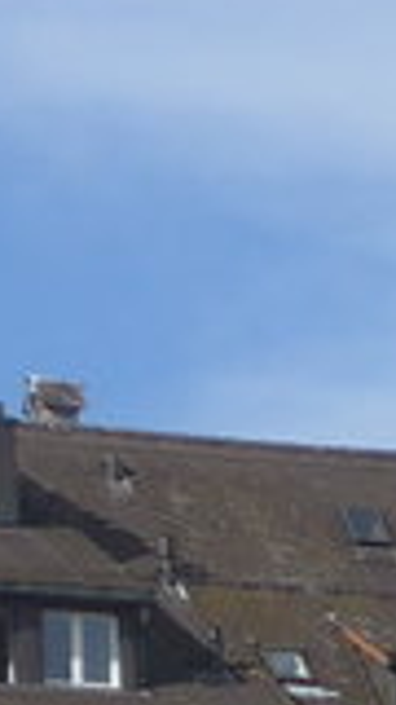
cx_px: 1386
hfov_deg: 2.8
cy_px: 1710
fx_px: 7934
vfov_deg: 4.9
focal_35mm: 425
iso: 80
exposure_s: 1/1600
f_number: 3.3
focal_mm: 10.7
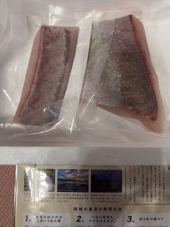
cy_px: 114
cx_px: 85
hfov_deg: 53.1
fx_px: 170
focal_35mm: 26
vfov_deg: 67.3
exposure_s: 1/63
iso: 125
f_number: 1.5
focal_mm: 5.7
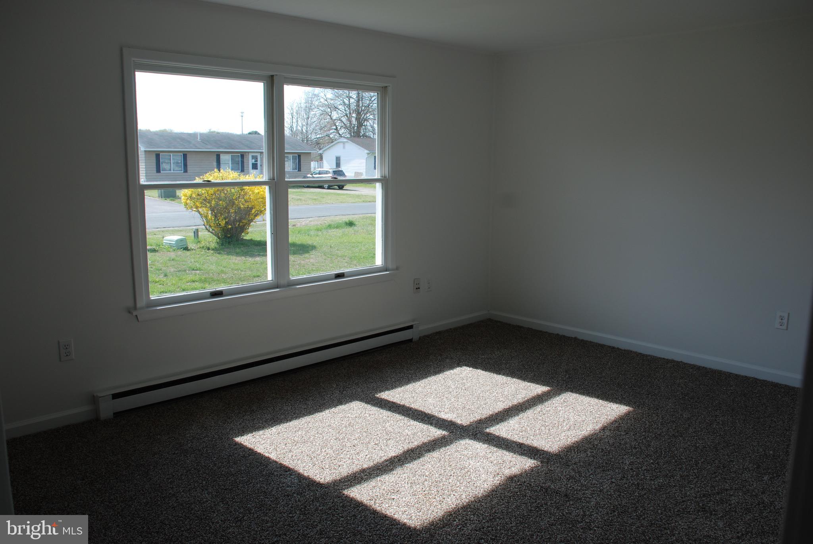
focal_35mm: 30
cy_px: 272
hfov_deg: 61.9
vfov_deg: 43.7
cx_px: 406
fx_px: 678
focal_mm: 20
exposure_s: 1/160
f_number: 6.3
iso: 100
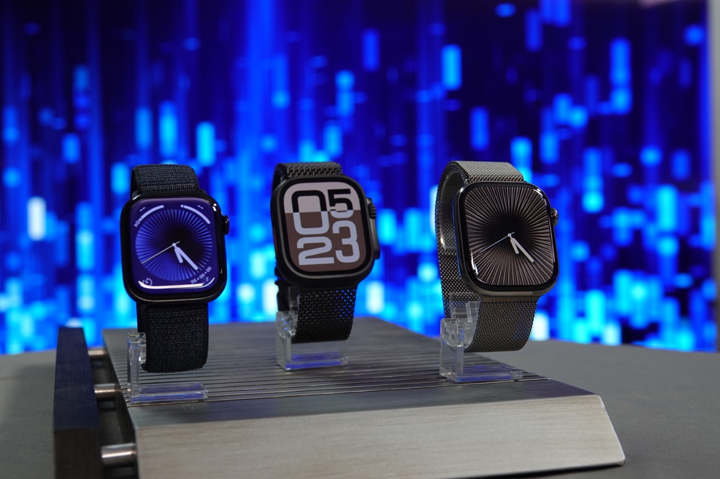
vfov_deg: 26.0
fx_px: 1040
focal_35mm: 52
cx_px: 360
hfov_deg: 38.2
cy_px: 240
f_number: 3.2
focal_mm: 18.92
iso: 200
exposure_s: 1/60
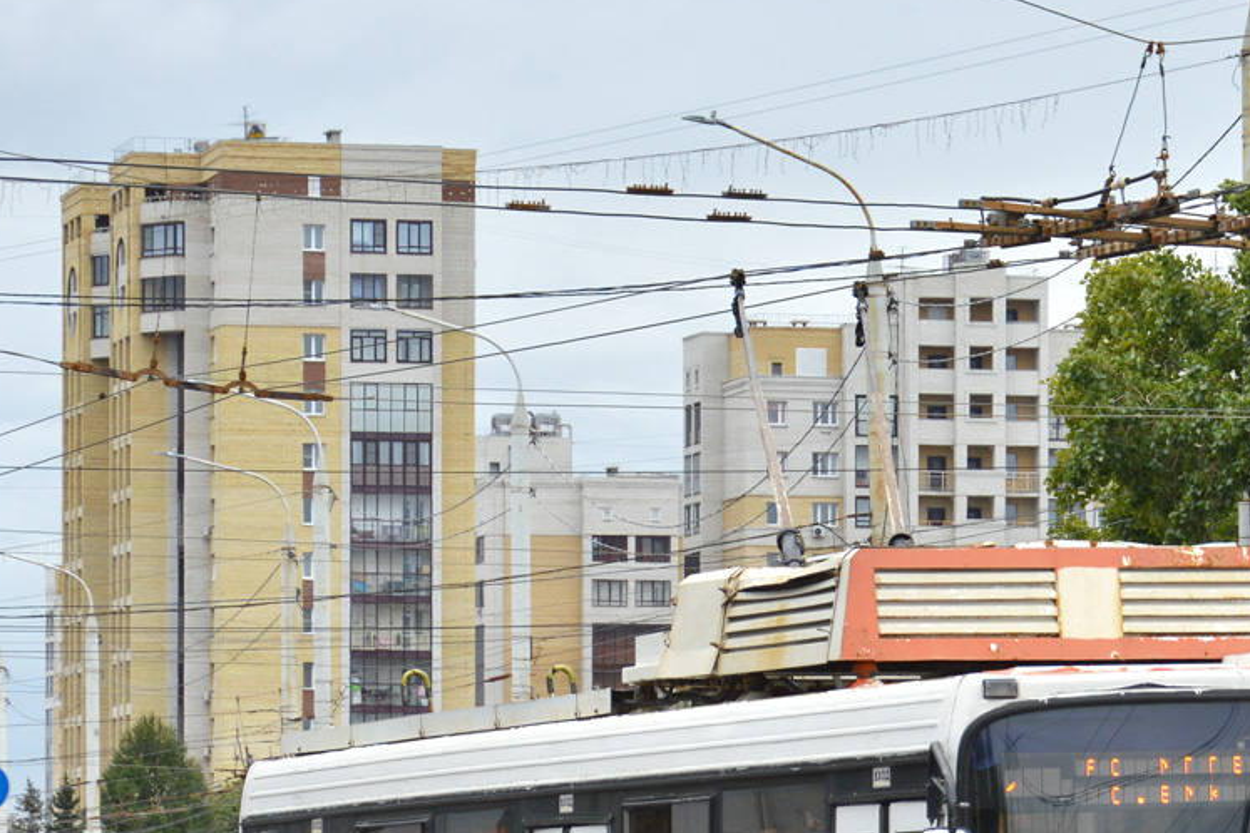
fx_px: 7847
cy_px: 786
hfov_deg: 9.1
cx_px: 961
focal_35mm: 226
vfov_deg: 6.1
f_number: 5.6
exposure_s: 1/400
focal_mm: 75
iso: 200
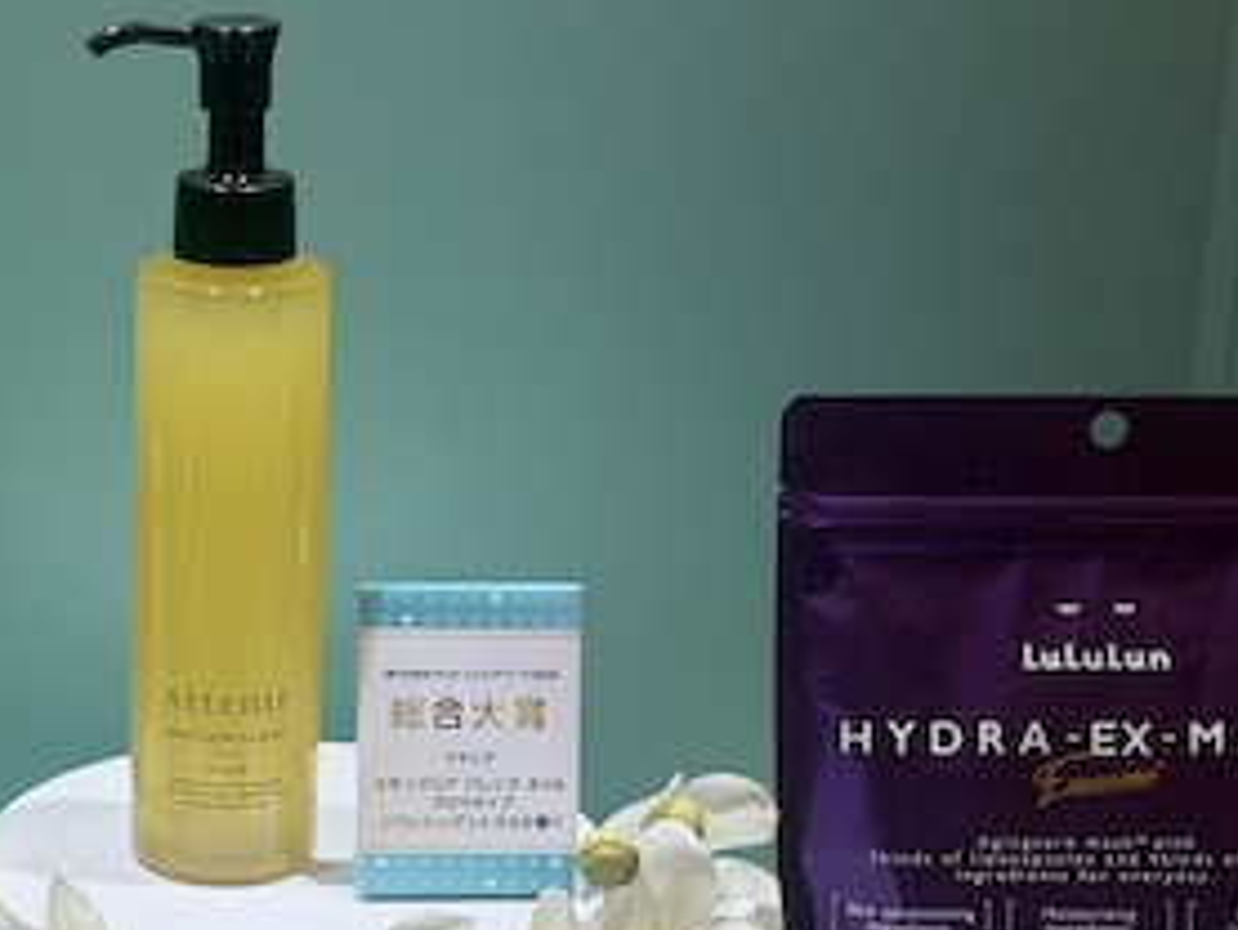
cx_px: 246
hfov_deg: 17.6
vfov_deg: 13.2
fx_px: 3972
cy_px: 957
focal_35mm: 111
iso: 50
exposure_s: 1/164
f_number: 1.78
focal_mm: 6.76
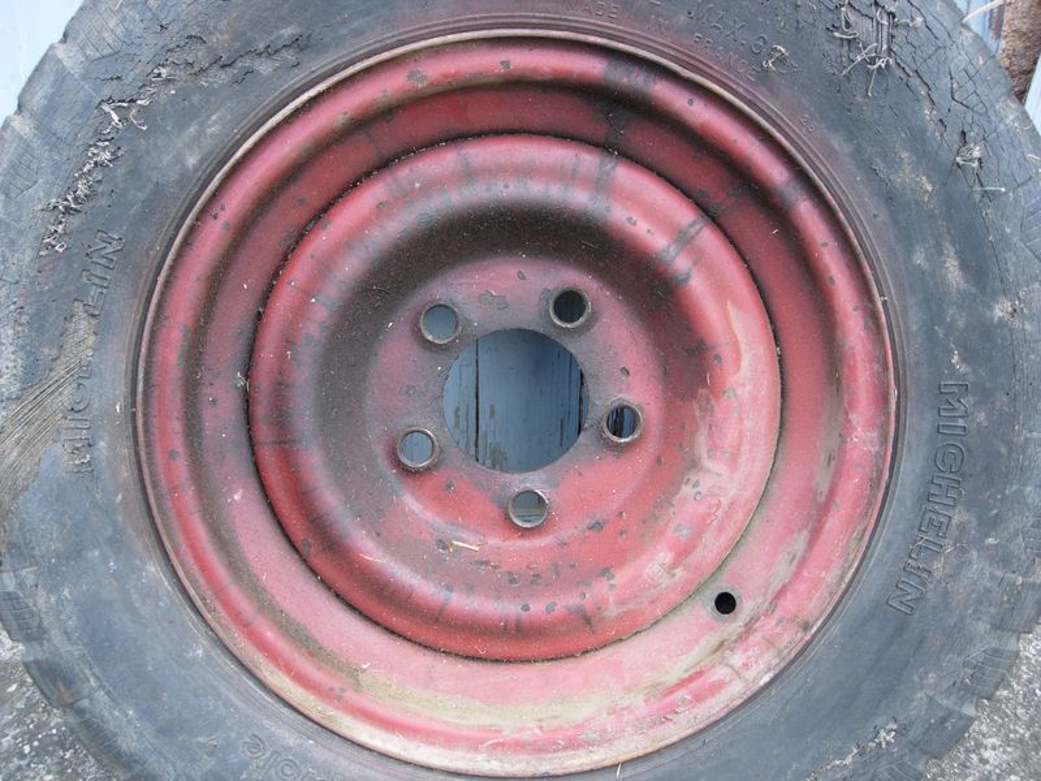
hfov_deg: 49.0
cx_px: 520
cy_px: 390
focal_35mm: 38
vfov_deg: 37.7
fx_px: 1143
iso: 64
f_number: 2.8
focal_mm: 7.8
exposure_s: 1/121
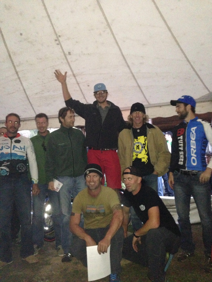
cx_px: 106
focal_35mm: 33
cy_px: 141
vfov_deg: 55.4
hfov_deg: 42.9
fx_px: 269
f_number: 2.4
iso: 800
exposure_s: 1/16
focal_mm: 4.13
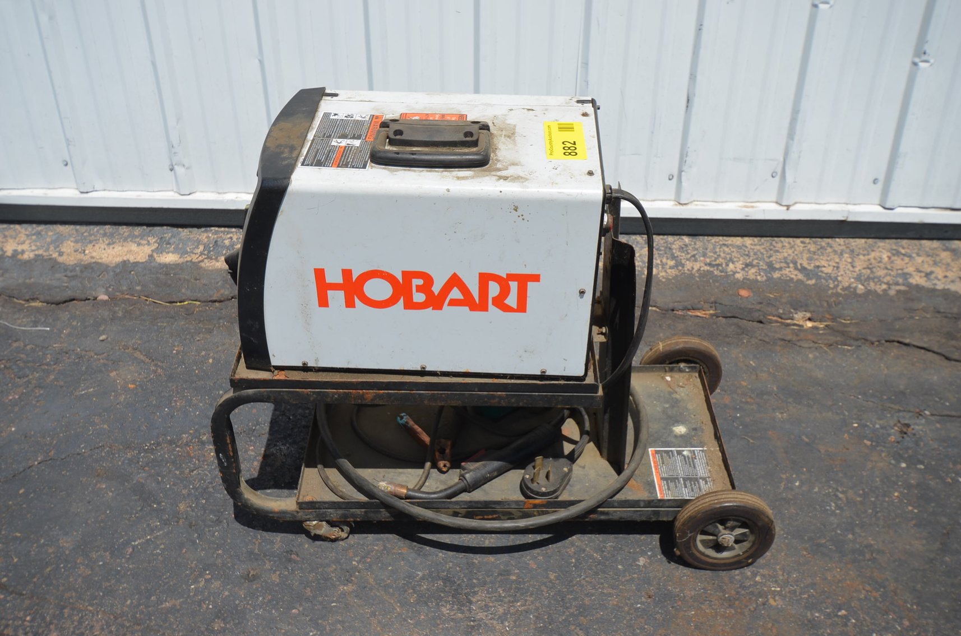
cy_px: 318
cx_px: 480
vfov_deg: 36.7
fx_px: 959
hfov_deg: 53.2
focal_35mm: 36
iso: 100
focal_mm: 24
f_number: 9
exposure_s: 1/320
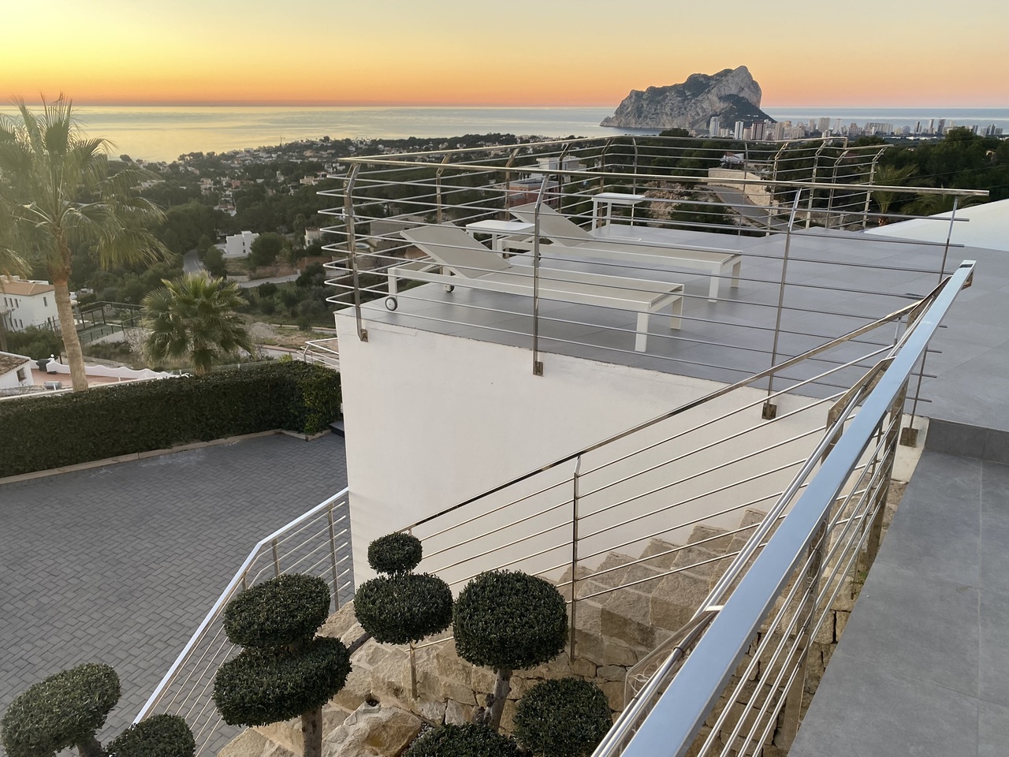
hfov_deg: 67.3
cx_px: 504
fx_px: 758
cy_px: 378
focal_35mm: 26
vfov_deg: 53.1
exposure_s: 1/121
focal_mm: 4.25
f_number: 1.8
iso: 80
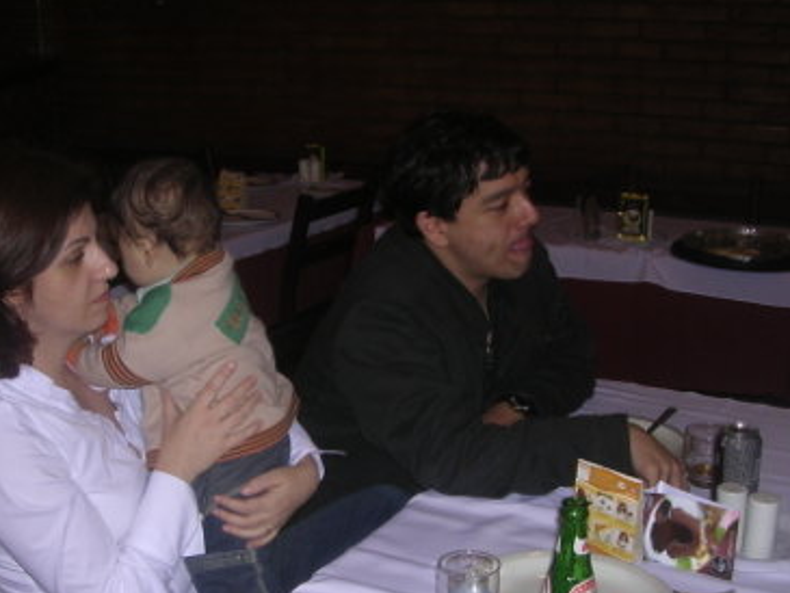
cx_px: 297
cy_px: 345
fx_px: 1187
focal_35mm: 52
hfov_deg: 36.6
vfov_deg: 28.0
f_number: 2.8
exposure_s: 1/60.1
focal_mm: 5.8
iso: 100
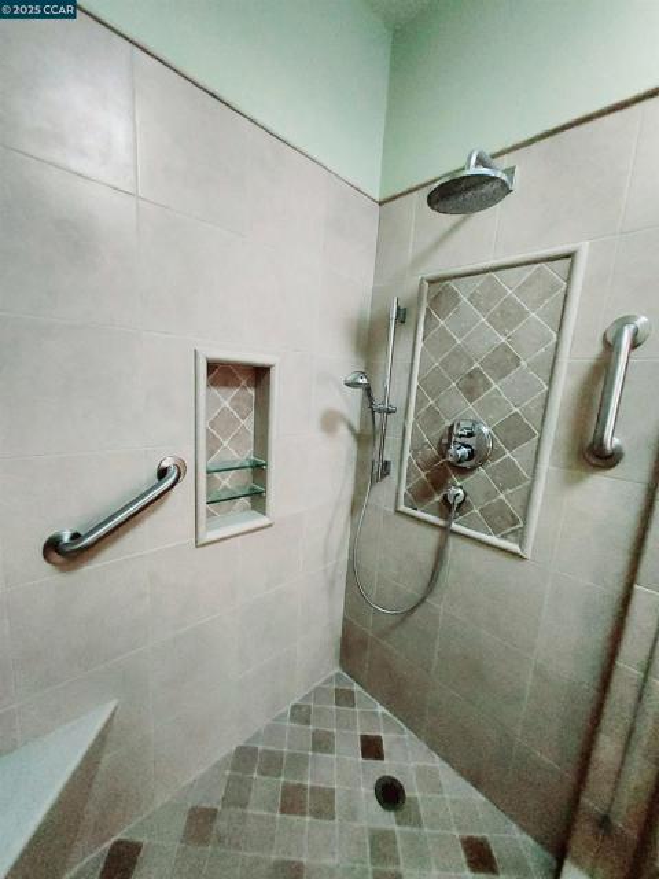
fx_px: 330
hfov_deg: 89.9
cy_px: 440
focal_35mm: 13
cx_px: 330
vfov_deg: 106.2
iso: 400
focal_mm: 1.42
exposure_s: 1/24
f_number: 2.2
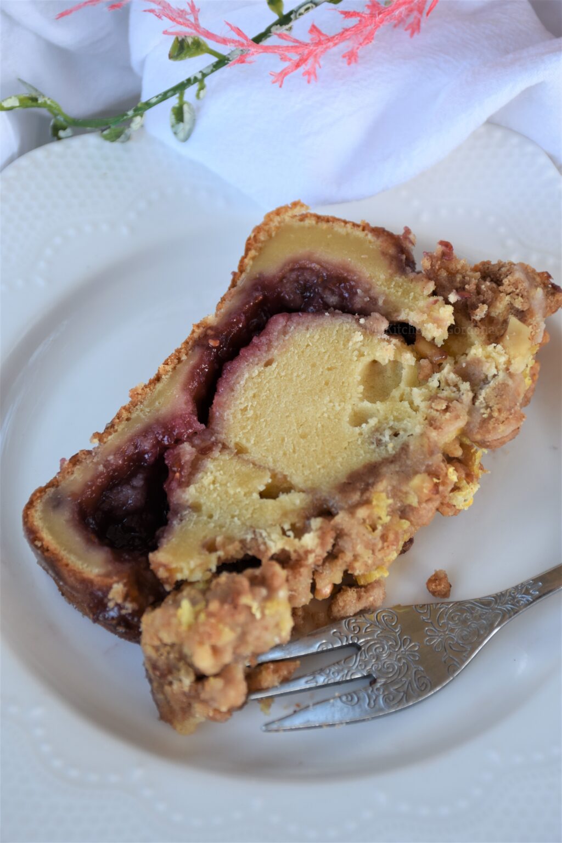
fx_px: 2107
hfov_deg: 15.2
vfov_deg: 22.6
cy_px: 422
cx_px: 281
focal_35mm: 90
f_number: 6.3
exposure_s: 1/40
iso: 160
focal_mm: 60
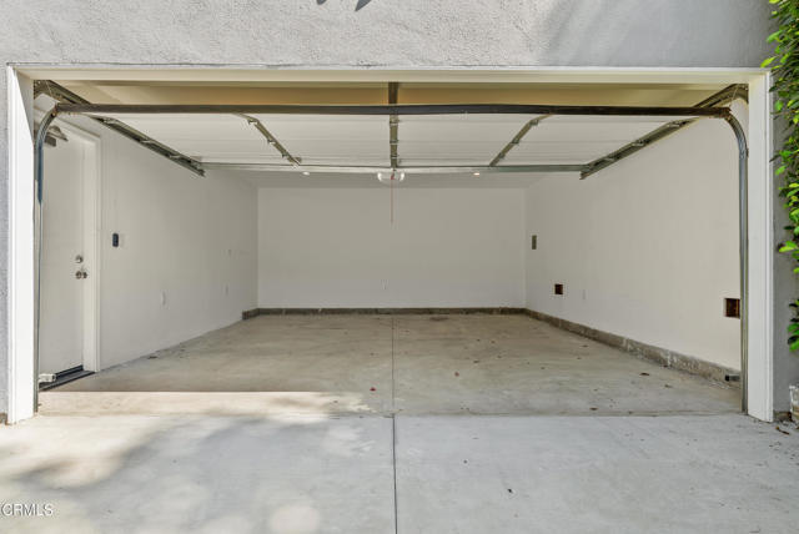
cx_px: 400
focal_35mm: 20
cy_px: 267
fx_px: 444
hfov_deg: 83.9
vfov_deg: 62.0
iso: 80
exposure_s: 1/8
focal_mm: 20
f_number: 8
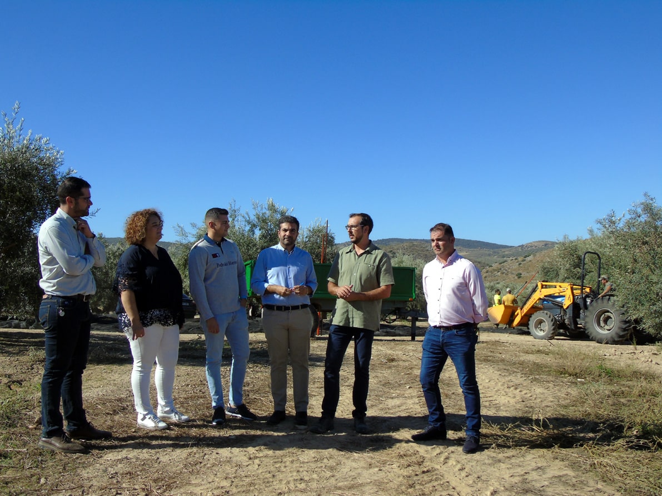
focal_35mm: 34
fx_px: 650
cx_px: 331
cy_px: 248
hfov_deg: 54.0
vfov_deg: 41.8
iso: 80
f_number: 3.8
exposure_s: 1/1000
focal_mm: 6.1
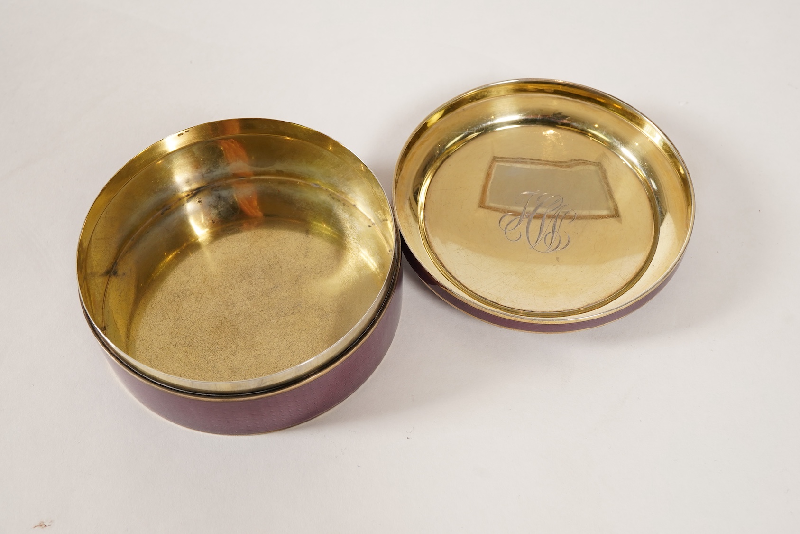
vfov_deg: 29.9
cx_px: 400
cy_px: 267
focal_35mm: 45
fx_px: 1000
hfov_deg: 43.6
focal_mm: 30
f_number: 16
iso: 400
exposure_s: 1/125
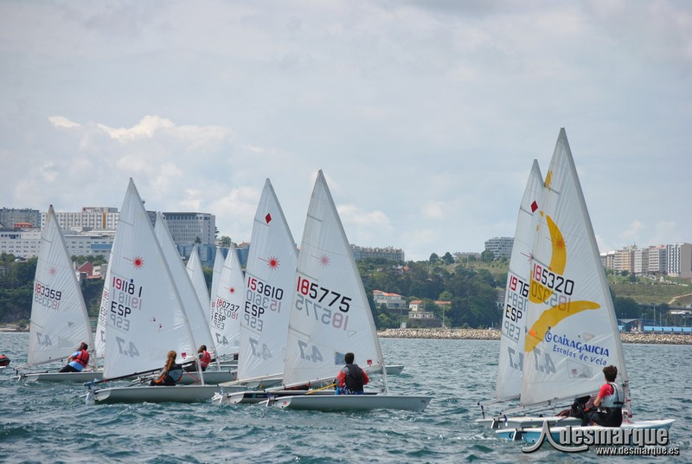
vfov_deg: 9.0
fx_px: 2945
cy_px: 232
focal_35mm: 153
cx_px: 346
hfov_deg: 13.4
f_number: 6.3
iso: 100
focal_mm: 102
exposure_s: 1/640
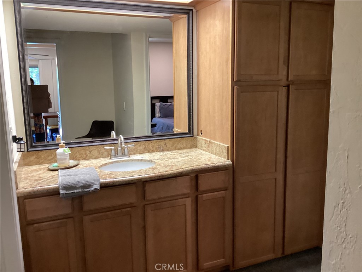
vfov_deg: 45.4
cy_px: 136
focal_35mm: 31
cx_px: 181
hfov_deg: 58.4
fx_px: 324
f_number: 2.4
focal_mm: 3.3
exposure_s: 1/60
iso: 320
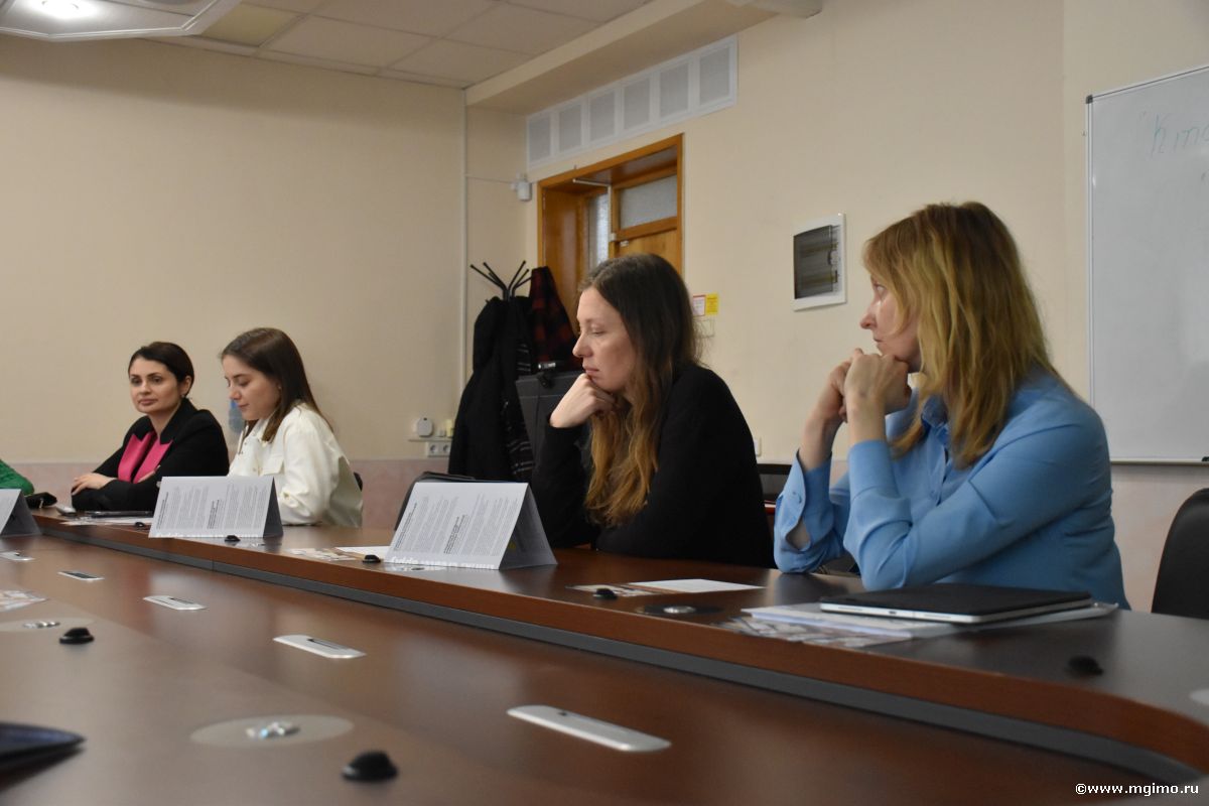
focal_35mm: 40
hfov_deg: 47.9
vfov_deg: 33.0
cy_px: 403
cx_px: 604
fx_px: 1360
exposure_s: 1/125
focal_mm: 27
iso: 2500
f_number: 4
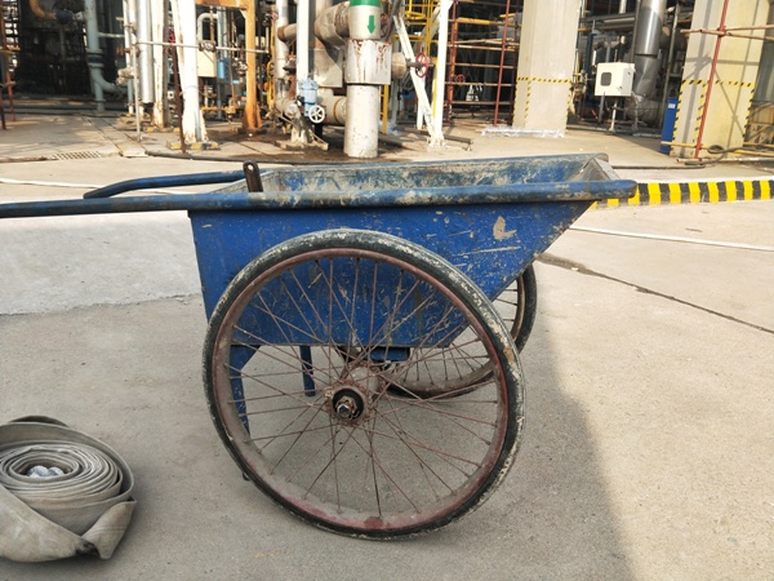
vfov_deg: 54.9
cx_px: 387
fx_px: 559
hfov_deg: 69.4
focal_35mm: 25
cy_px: 290
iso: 33
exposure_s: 1/688
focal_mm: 4.27
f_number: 1.7
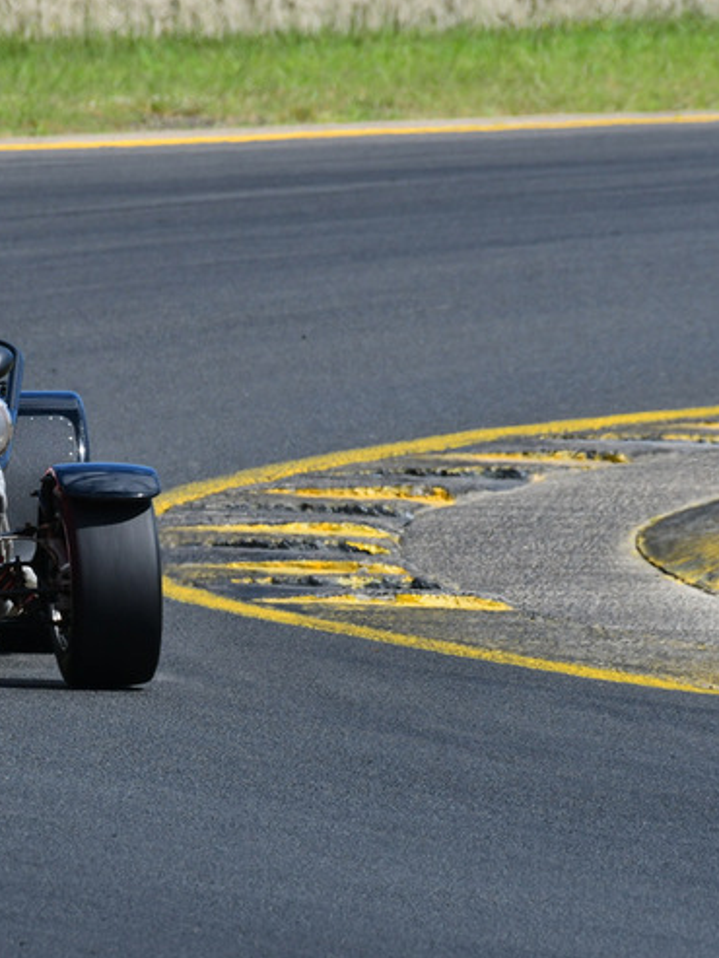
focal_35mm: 1171
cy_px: 488
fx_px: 32416
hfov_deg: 1.3
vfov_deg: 1.7
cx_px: 99
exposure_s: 1/640
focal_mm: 500
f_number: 10
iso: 320
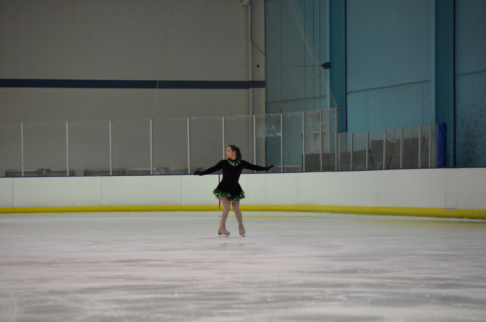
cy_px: 161
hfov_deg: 13.1
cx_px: 243
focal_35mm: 158
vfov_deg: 8.7
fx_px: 2122
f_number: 4.5
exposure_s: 1/320
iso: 1600
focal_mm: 105
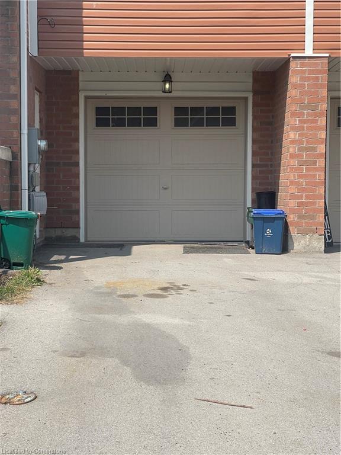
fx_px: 841
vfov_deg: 30.3
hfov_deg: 22.9
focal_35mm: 64
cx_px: 170
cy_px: 228
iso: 20
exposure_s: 1/1376
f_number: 2.2
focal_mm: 7.5
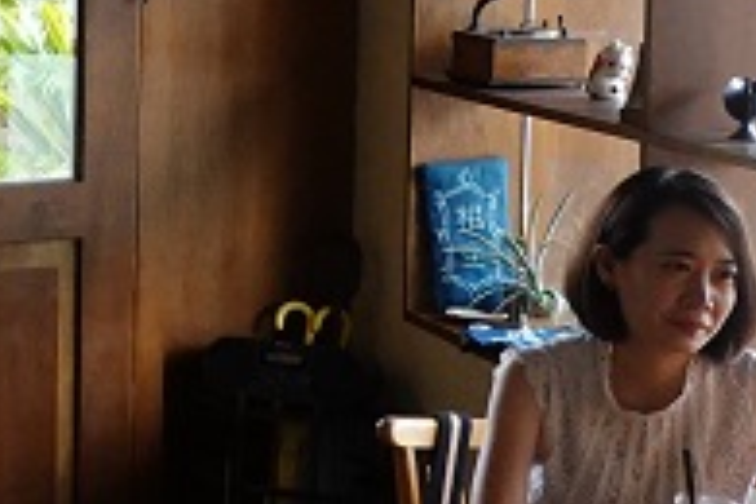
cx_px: -541
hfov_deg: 13.8
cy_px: 124
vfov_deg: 10.1
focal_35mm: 135
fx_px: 2835
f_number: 3.5
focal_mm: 9
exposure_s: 1/125
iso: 1000
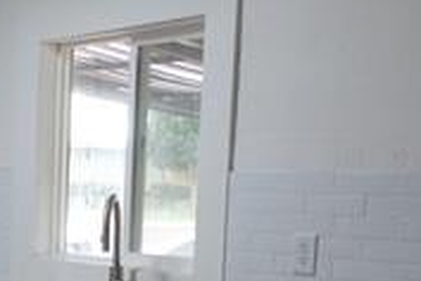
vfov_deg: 15.3
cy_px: 314
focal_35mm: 87
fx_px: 1017
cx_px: -105
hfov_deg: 21.5
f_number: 2.8
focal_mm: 9.4
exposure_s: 1/40
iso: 125
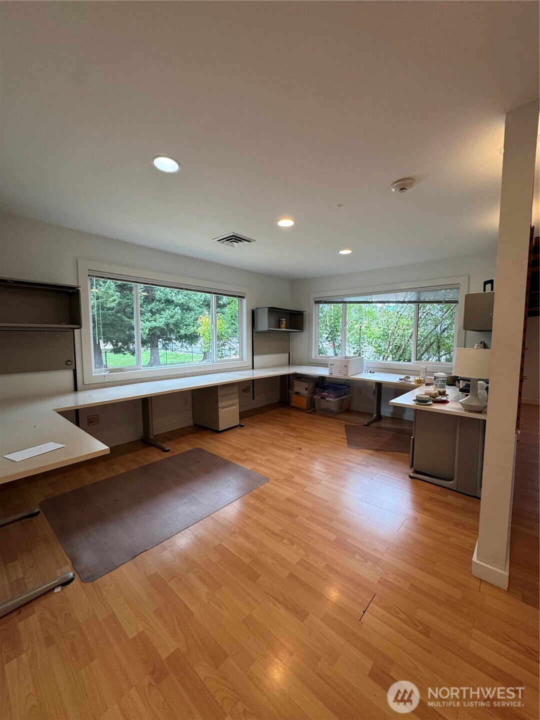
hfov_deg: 85.7
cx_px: 270
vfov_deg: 102.1
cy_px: 360
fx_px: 291
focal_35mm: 14
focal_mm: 2.22
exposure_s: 1/120
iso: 160
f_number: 2.2
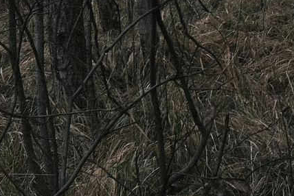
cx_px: 381
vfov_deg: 5.5
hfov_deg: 8.3
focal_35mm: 245
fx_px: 2002
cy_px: -147
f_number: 8
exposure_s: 1/100
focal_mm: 27
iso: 640
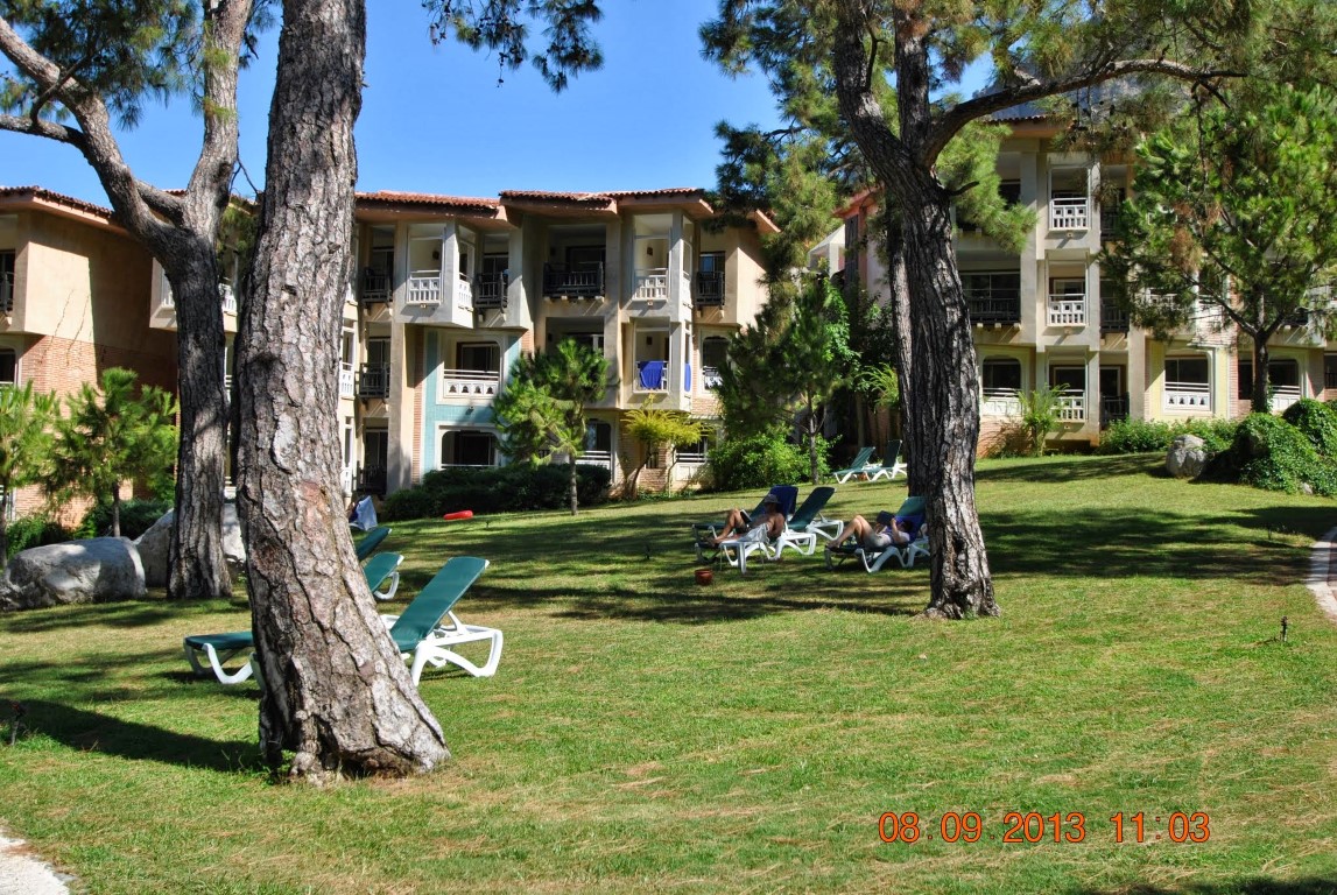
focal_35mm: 36
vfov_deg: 37.0
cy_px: 448
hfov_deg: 53.1
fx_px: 1339
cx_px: 668
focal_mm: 24
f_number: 7.1
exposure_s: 1/200
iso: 100
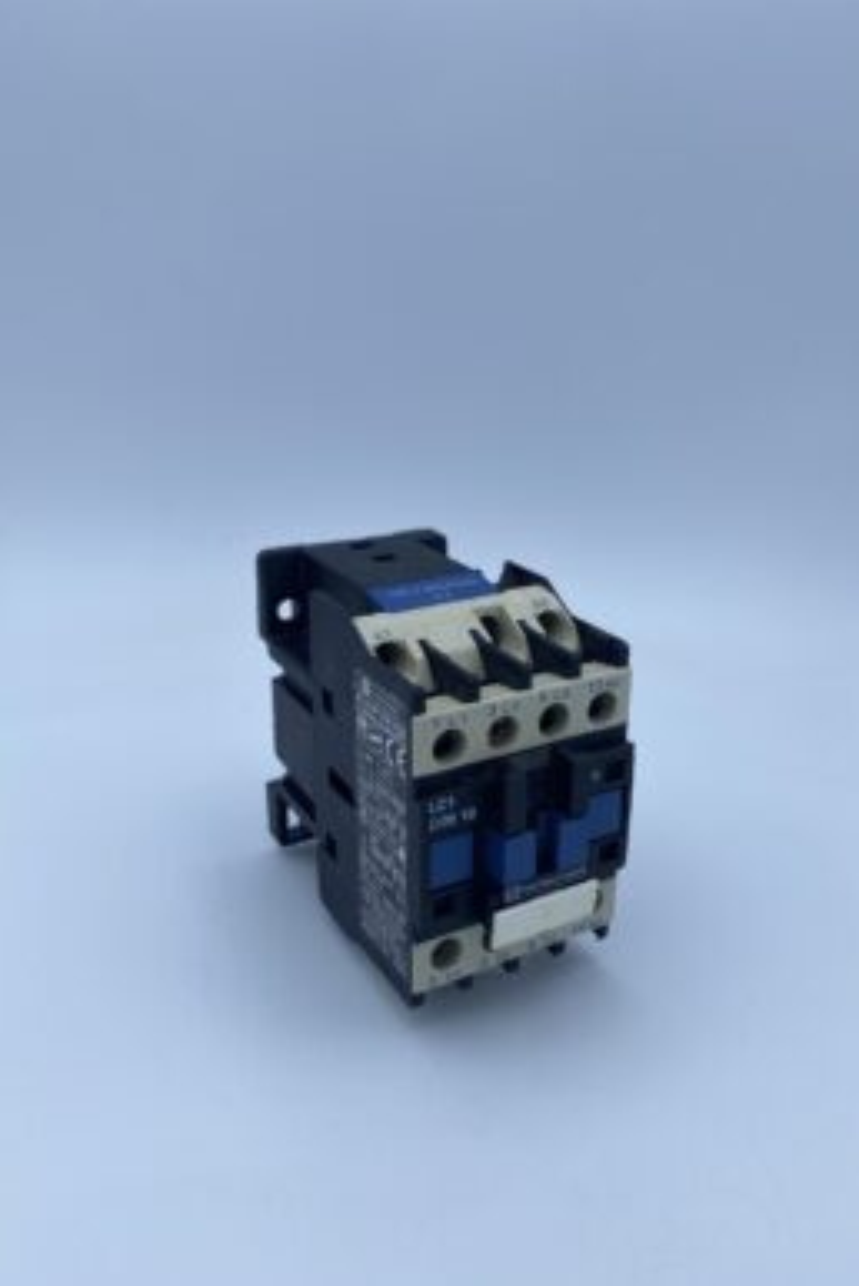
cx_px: 439
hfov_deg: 46.5
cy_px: 660
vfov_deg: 65.4
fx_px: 1000
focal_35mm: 28
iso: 32
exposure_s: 1/1362
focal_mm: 4.25
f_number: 1.8
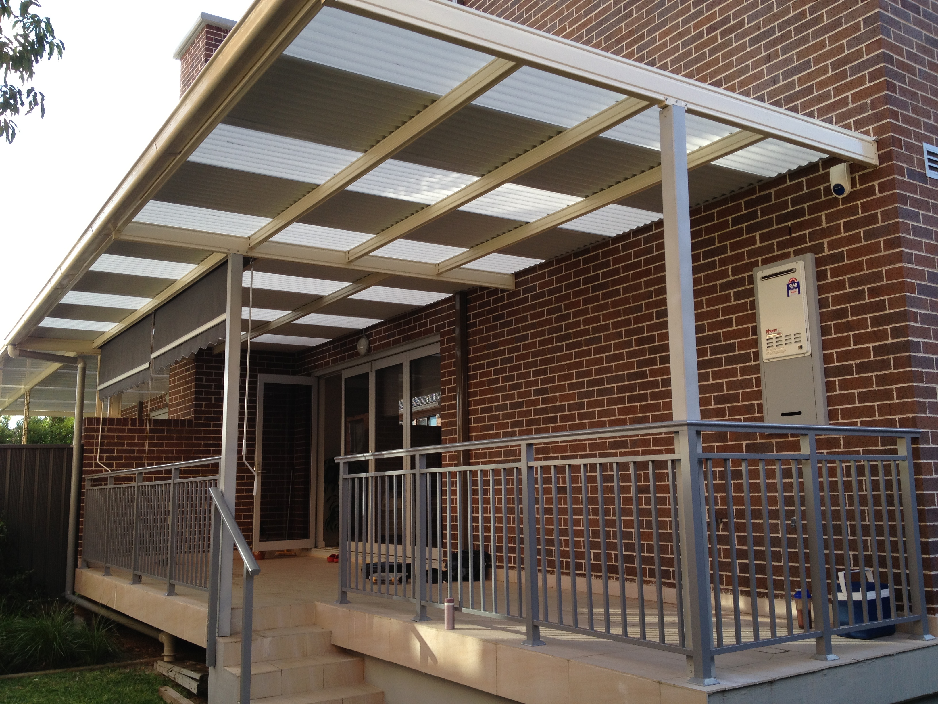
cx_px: 469
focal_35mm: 35
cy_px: 352
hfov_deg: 52.6
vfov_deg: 40.7
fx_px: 948
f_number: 2.4
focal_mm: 4.28
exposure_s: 1/284
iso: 50
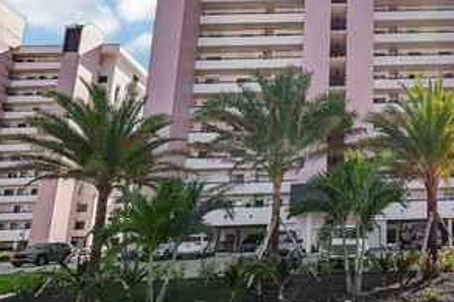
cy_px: 85
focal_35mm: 24
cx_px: 322
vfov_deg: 51.3
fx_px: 302
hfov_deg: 70.4
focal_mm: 14
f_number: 8
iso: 50
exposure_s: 1/80
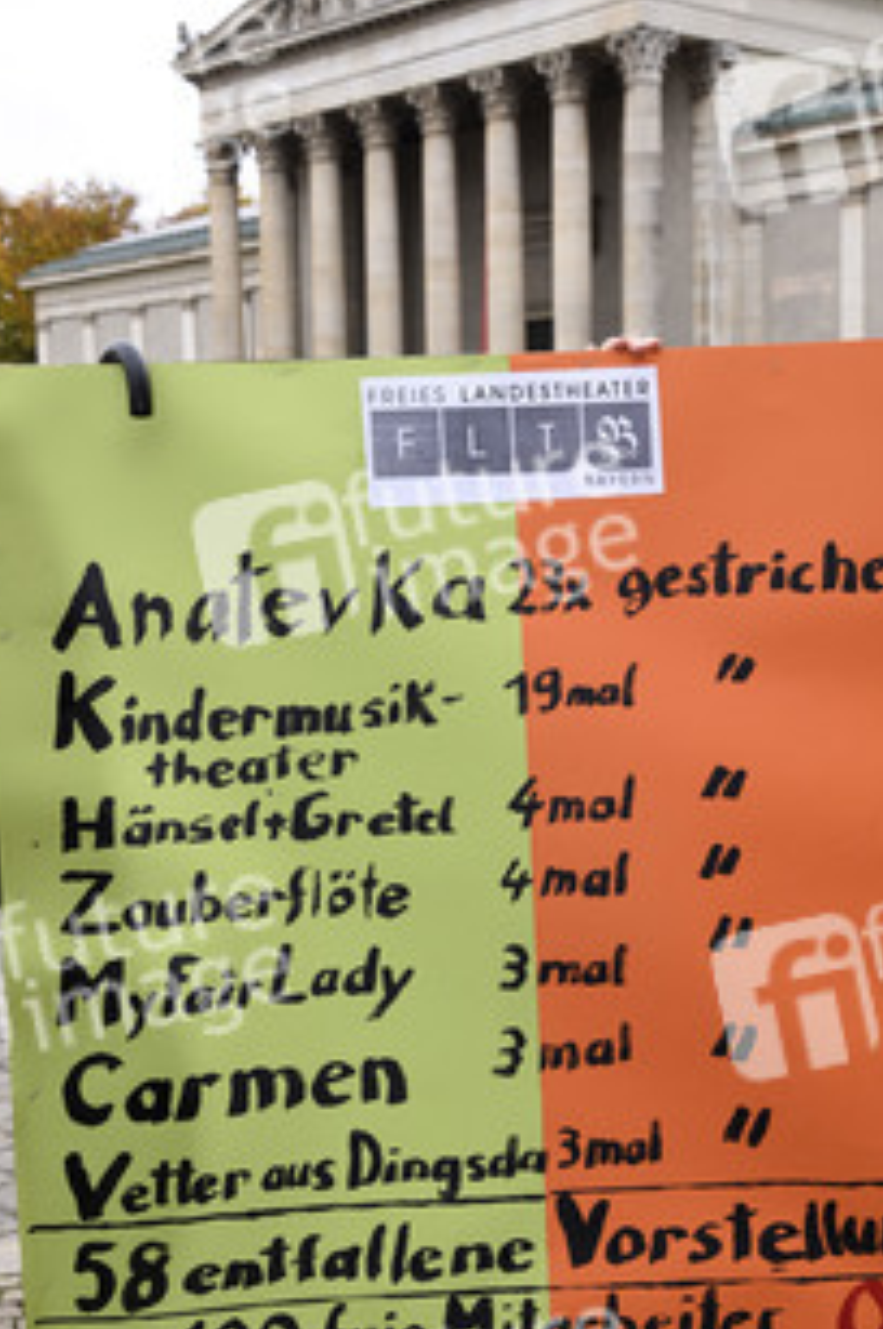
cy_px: 762
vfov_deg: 33.4
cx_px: 541
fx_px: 2212
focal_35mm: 60
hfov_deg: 22.5
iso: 400
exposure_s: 1/160
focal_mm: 46
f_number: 8
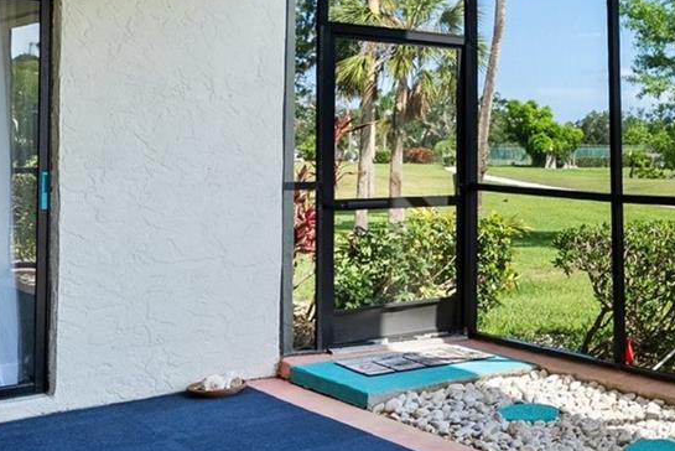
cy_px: 172
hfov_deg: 34.2
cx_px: 838
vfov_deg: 30.4
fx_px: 825
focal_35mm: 44
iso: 400
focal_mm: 15
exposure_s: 1/125
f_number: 8
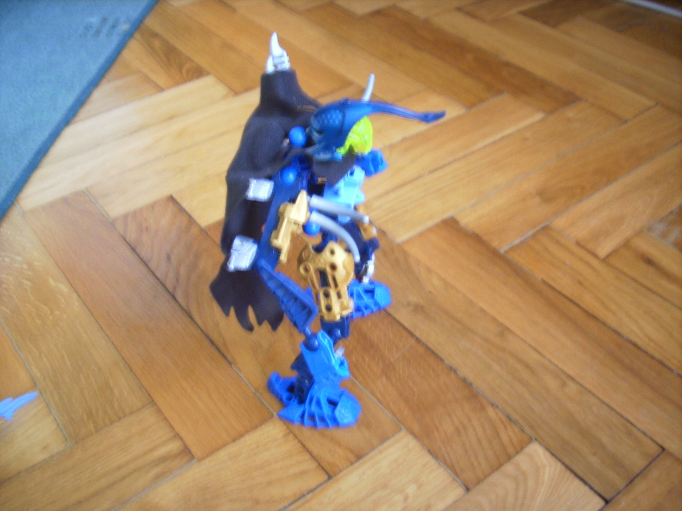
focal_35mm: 32
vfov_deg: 44.2
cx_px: 341
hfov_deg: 56.8
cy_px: 256
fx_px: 630
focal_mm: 5.99
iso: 50
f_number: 2.8
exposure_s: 1.3
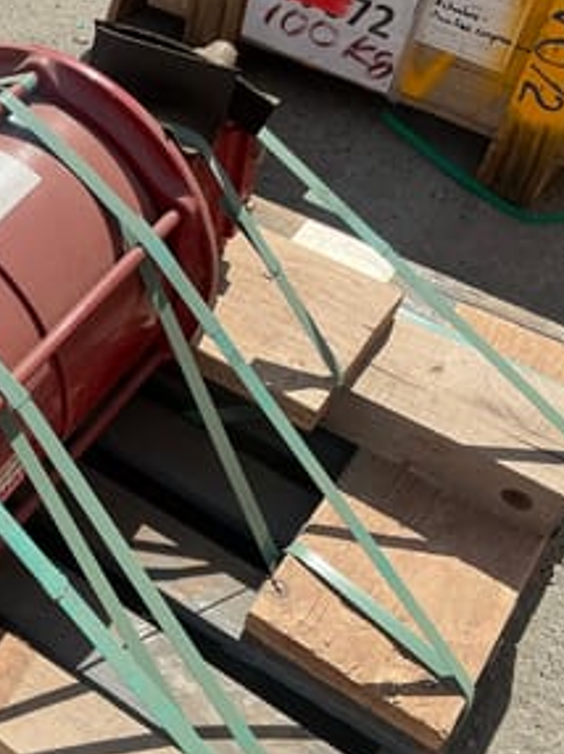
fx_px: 1066
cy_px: 355
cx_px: -24
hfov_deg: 27.6
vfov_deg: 38.9
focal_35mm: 49
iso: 25
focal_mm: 3
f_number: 1.8
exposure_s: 1/1730
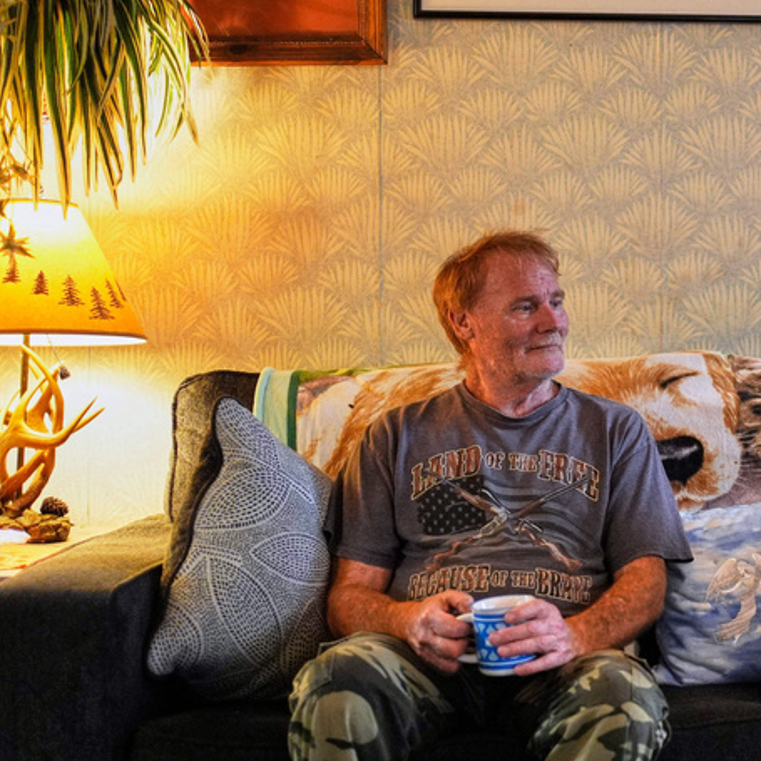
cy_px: 282
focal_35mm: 67
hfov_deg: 24.5
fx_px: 1666
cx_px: 763
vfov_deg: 25.6
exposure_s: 1/100
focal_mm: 35
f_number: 1.8
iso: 1250
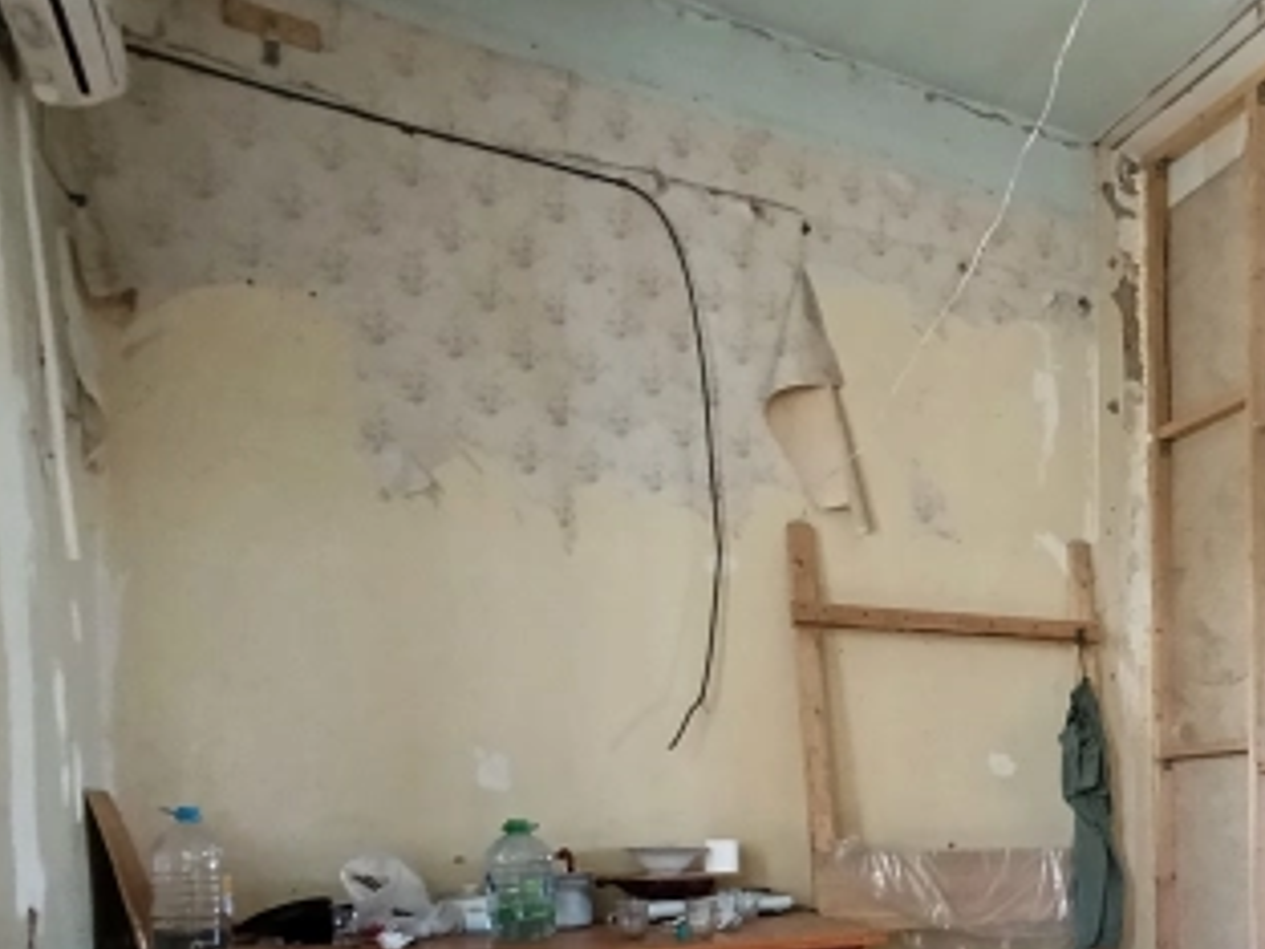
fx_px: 1169
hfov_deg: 50.6
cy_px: 896
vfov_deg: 40.0
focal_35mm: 32
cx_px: 1131
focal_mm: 1.65
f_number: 2.2
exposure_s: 1/33.3
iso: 640
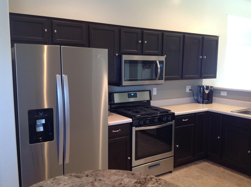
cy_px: 94
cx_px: 126
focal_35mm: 35
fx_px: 253
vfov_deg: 40.6
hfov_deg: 52.7
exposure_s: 1/15
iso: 125
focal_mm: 4.28
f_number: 2.4
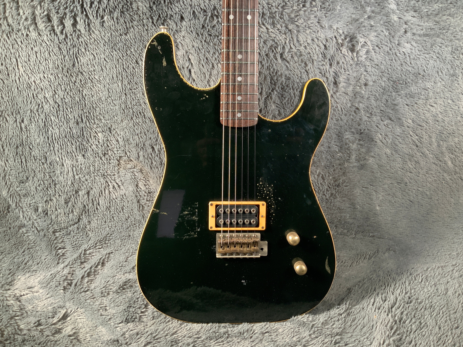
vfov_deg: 48.2
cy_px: 174
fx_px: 388
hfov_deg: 61.7
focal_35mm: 29
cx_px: 232
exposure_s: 1/52
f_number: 1.8
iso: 64
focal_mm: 3
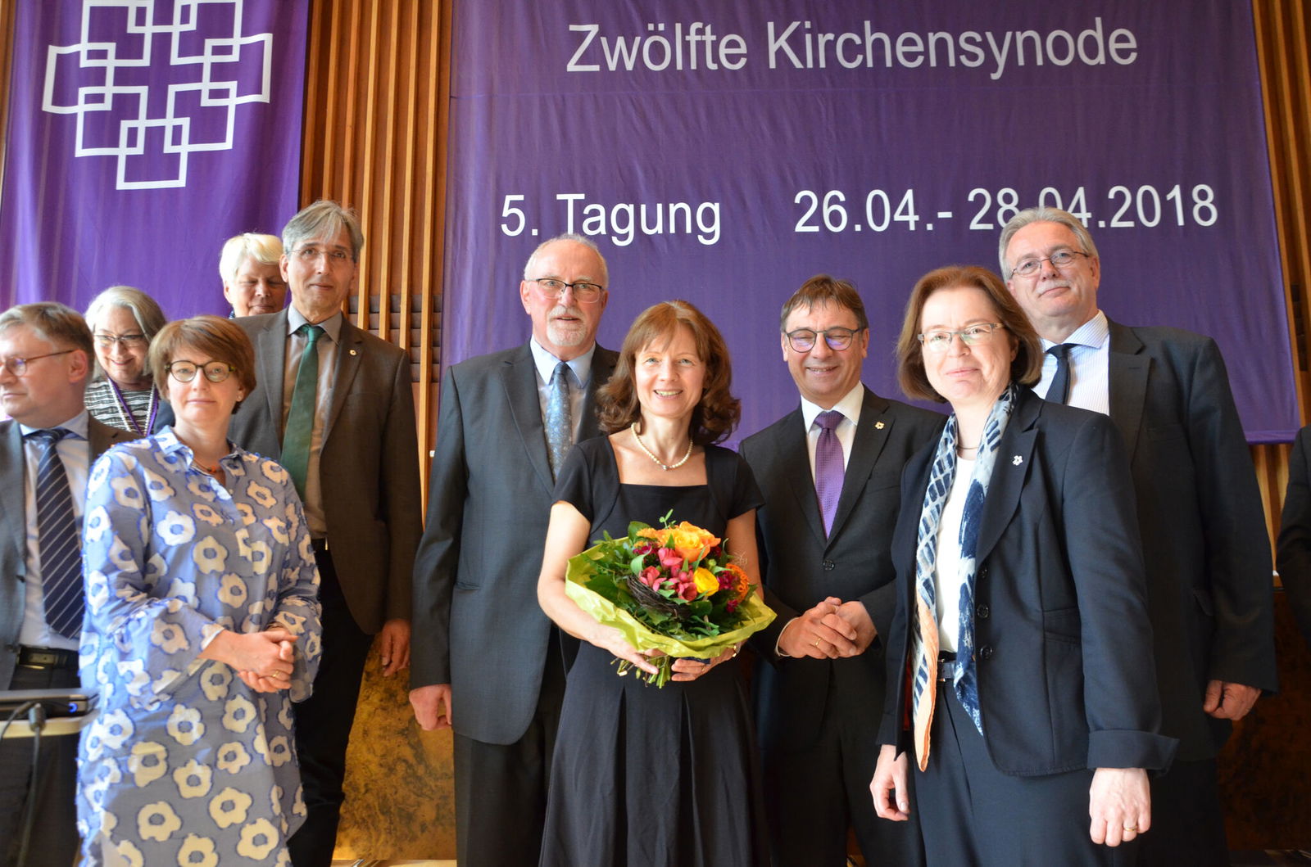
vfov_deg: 41.5
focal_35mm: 32
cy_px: 434
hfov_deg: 59.6
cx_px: 656
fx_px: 1145
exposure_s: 1/40
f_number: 5
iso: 1100
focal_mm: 21
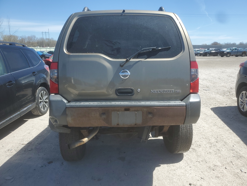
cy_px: 93
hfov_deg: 67.3
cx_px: 124
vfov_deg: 53.1
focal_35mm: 26
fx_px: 186
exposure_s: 1/2500
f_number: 1.5
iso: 50
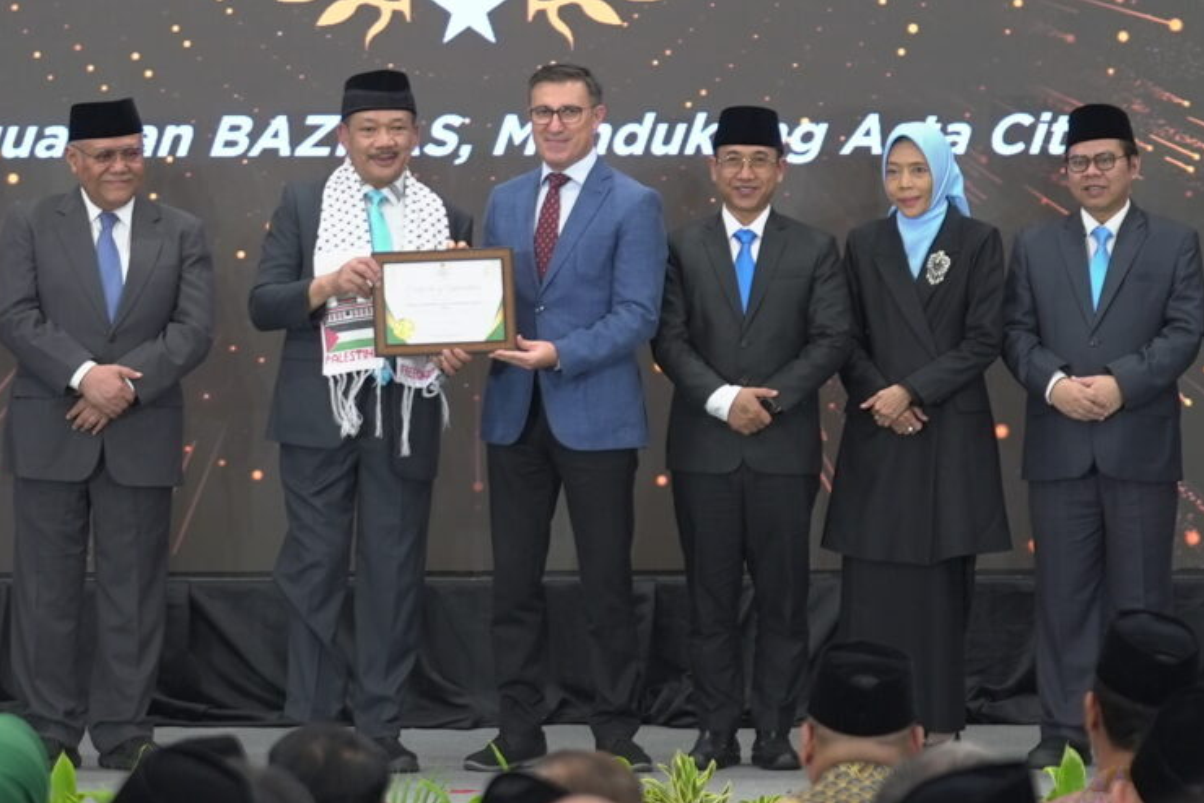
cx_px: 456
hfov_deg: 10.3
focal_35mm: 199
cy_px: 212
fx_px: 6658
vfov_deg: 6.9
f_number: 2.8
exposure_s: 1/60
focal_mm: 77
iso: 500
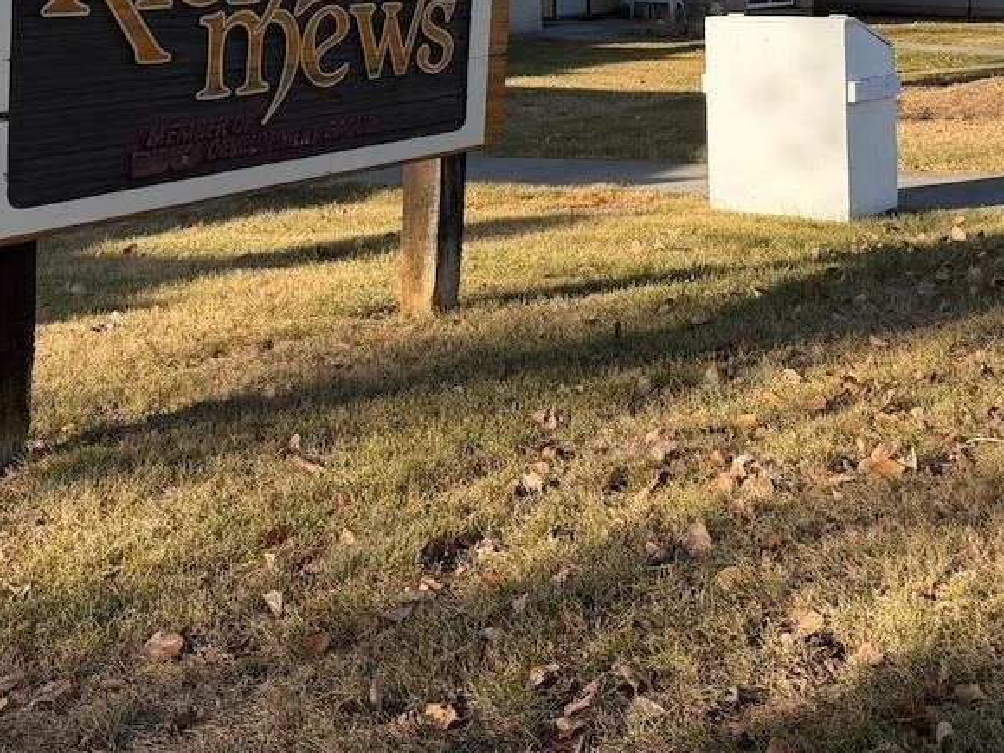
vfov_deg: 25.8
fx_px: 1537
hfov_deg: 35.9
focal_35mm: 53
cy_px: -36
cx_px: 634
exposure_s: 1/2703
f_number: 1.78
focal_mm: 6.76
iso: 100
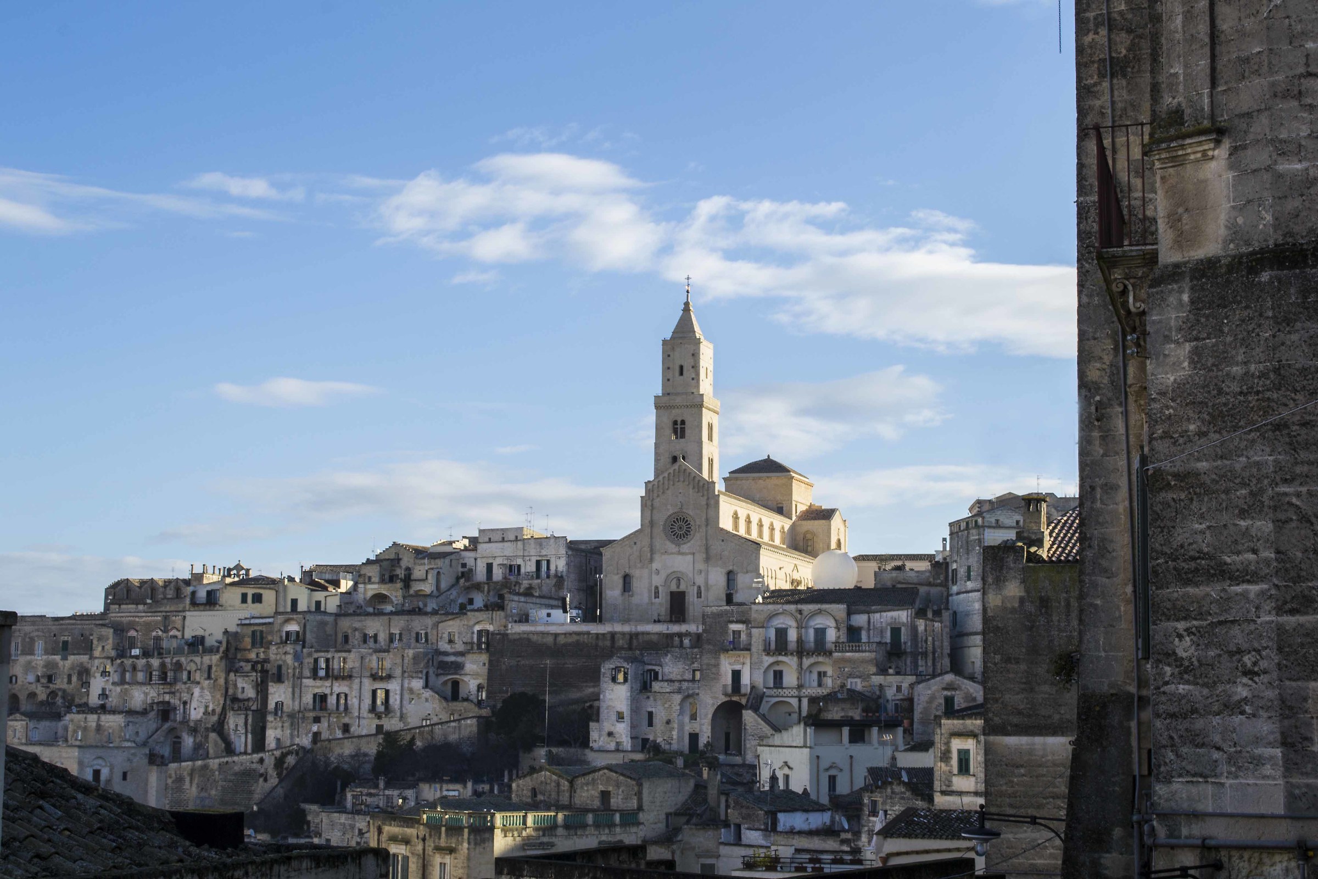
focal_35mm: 57
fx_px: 2087
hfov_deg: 35.1
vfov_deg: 23.8
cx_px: 659
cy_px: 440
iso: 100
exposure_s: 1/80
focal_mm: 38
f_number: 11
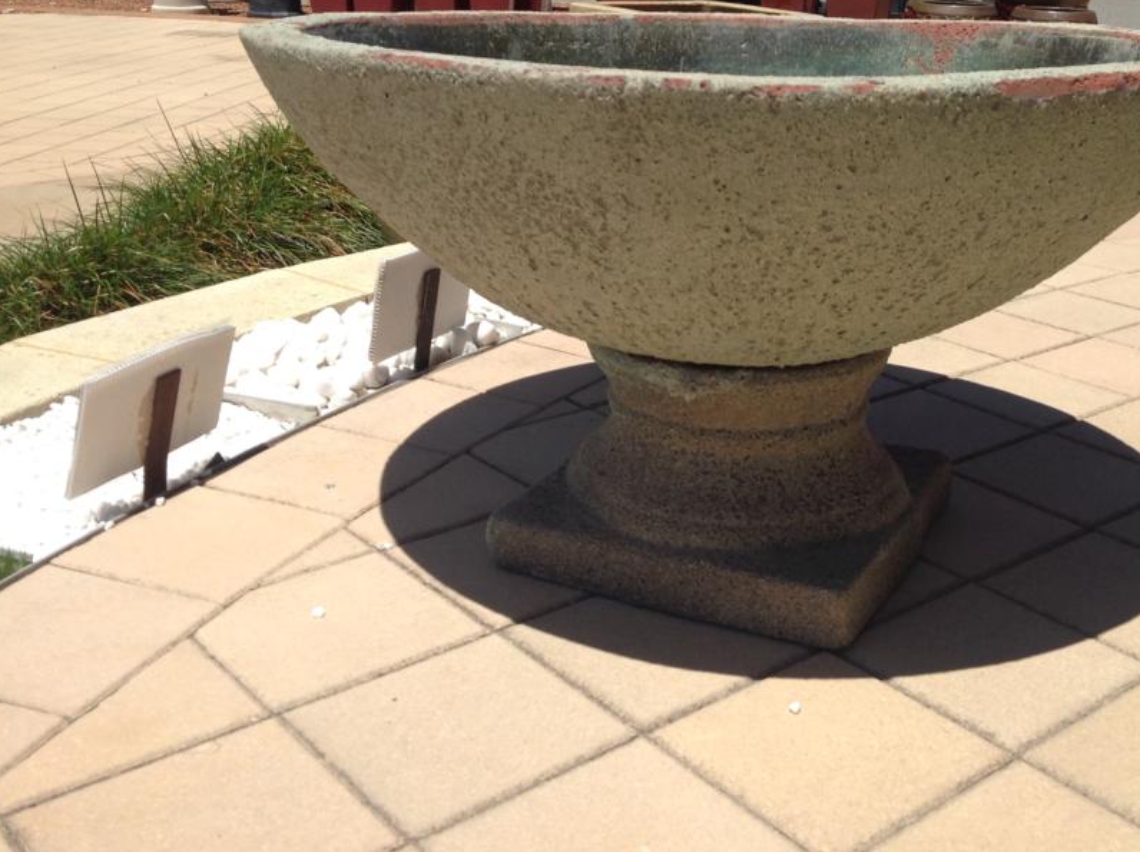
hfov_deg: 41.8
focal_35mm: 45
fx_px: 1480
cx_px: 716
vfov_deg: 32.0
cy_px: 346
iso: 50
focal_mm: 4.28
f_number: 2.4
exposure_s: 1/2326
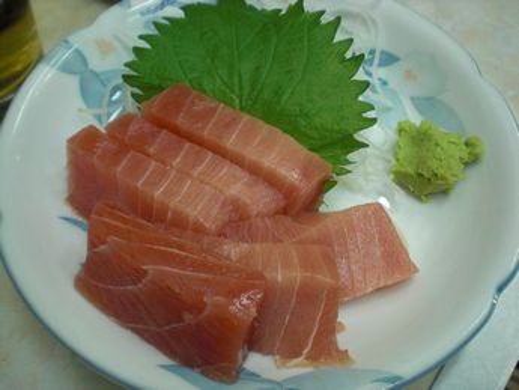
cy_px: 195
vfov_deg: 37.7
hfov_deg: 49.0
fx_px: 570
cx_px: 260
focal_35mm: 38
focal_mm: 6.3
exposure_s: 1/100
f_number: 3.1
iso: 400
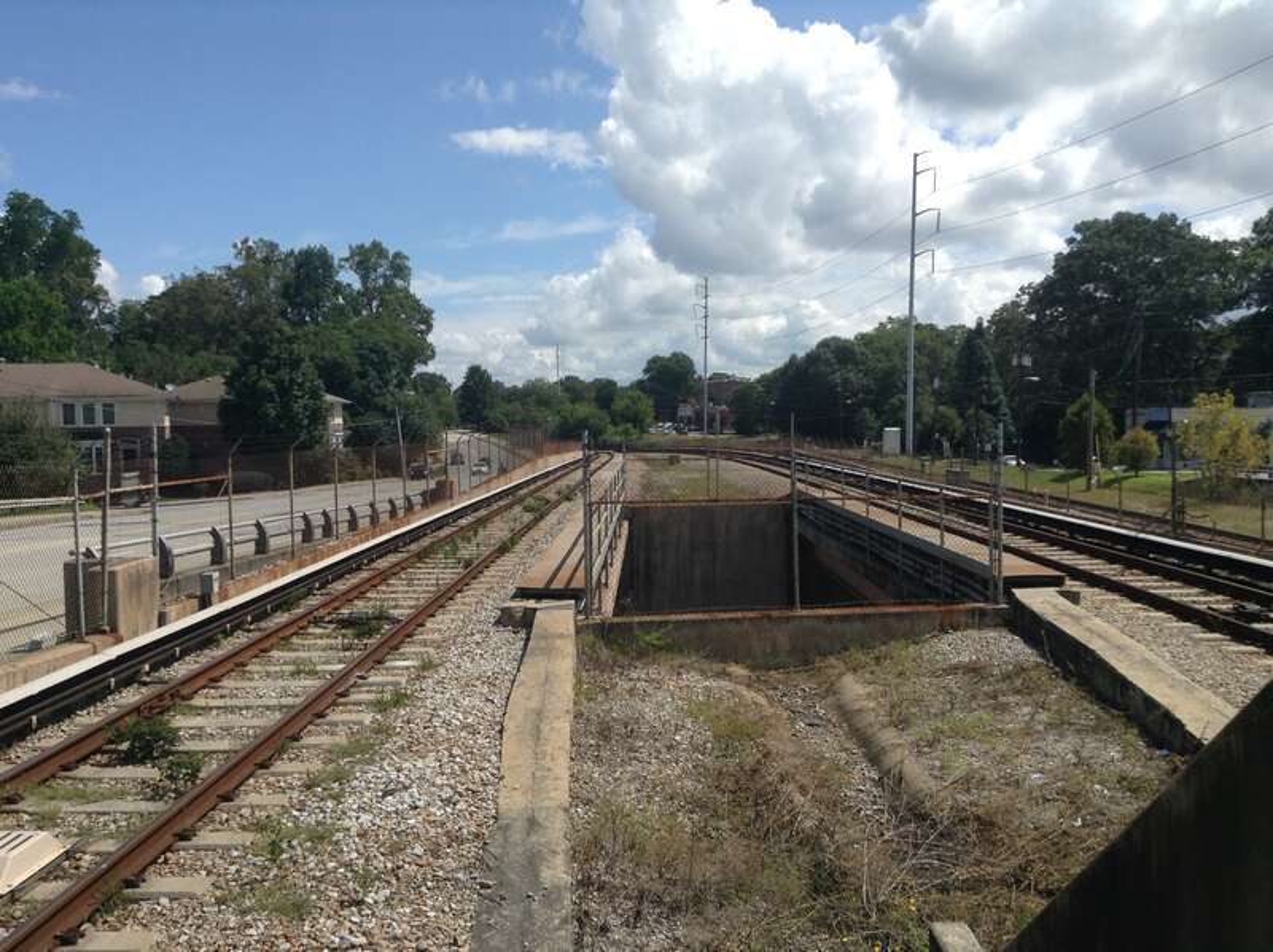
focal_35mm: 33
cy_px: 476
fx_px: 1212
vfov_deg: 42.9
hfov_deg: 55.4
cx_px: 636
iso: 25
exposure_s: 1/1524
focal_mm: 3.3
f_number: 2.4
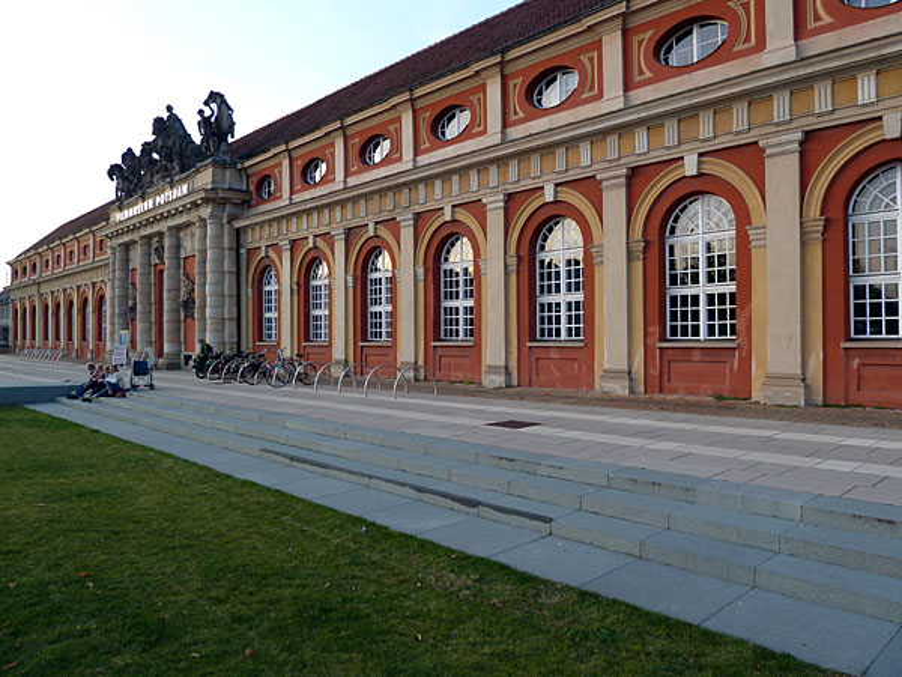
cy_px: 338
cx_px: 451
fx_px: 651
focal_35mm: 25
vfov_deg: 54.9
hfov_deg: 69.4
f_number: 3.3
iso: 80
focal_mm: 4.1
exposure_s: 1/40
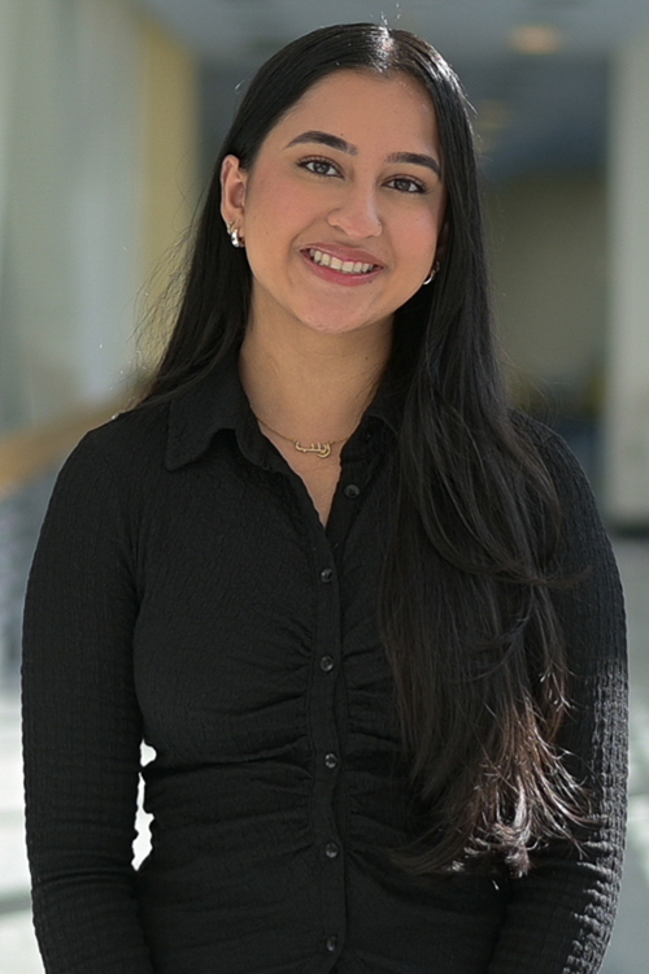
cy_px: 487
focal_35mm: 75
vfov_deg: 27.0
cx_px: 324
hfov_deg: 18.2
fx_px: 2028
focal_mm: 50
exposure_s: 1/800
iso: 110
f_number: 1.8
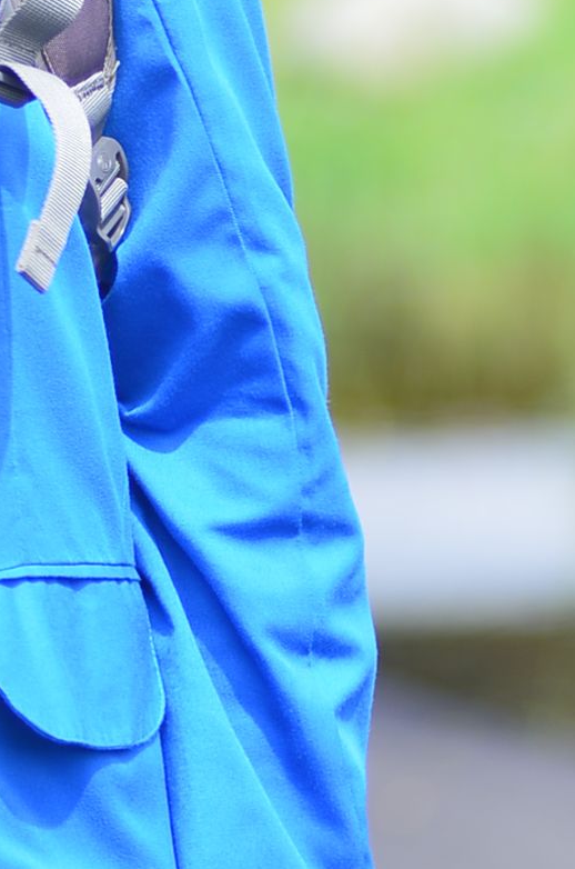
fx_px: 11949
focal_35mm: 497
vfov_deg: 4.1
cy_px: -212
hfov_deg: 2.7
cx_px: -306
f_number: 2.8
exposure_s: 1/500
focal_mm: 105
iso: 100
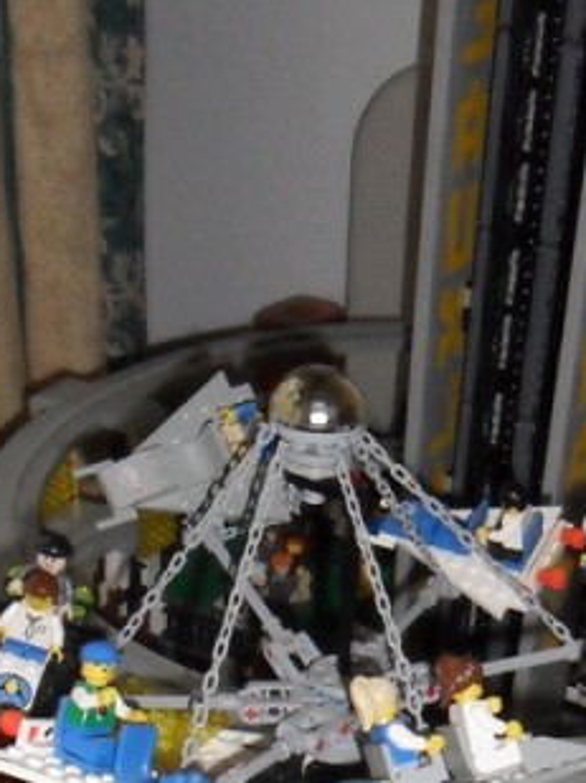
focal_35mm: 70
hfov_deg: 20.8
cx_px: 441
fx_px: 1583
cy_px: 869
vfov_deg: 25.7
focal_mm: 4.9
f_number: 3.5
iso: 400
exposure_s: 1/45
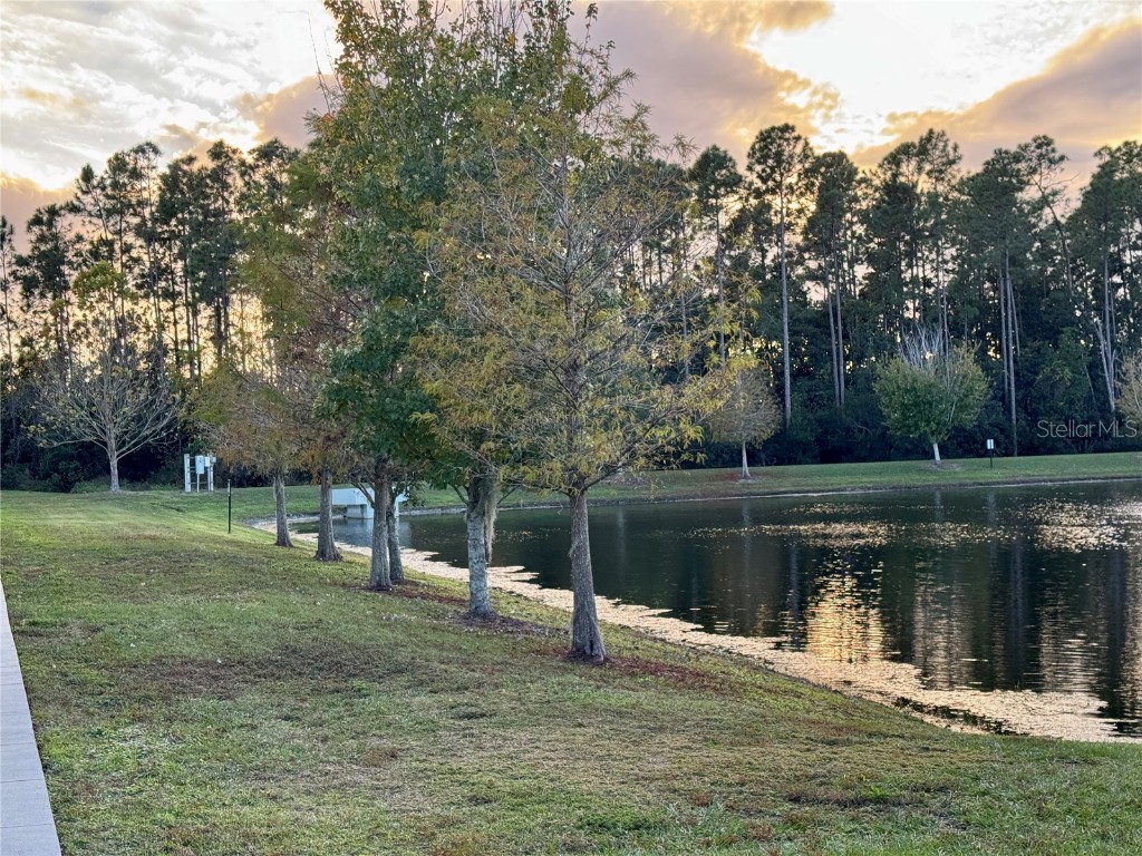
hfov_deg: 39.7
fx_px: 1584
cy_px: 428
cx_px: 571
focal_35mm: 48
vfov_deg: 30.3
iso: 64
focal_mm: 6.76
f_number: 1.78
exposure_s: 1/323
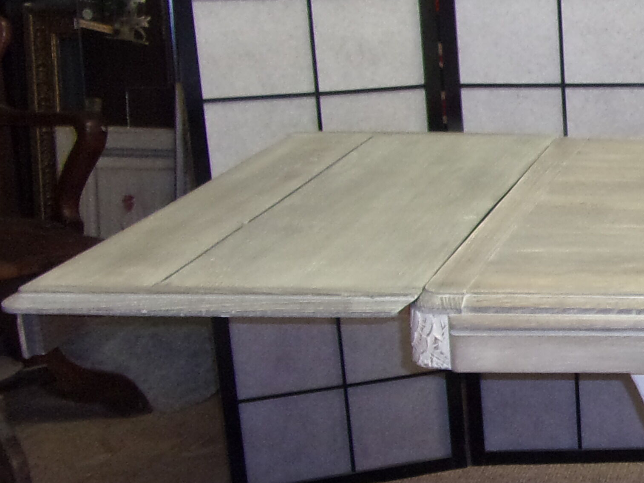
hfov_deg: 22.2
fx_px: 1358
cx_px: 953
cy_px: 254
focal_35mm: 73
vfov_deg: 20.2
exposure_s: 1/34
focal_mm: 4.3
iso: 160
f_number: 3.3
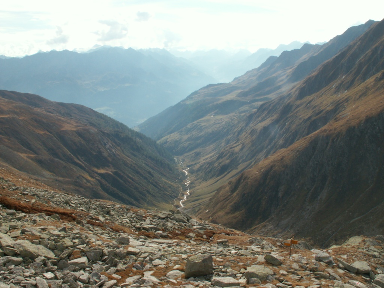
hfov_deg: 52.6
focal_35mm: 35
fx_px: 388
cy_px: 144
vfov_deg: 40.7
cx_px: 192
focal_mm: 5.86
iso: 50
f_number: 8
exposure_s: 1/125
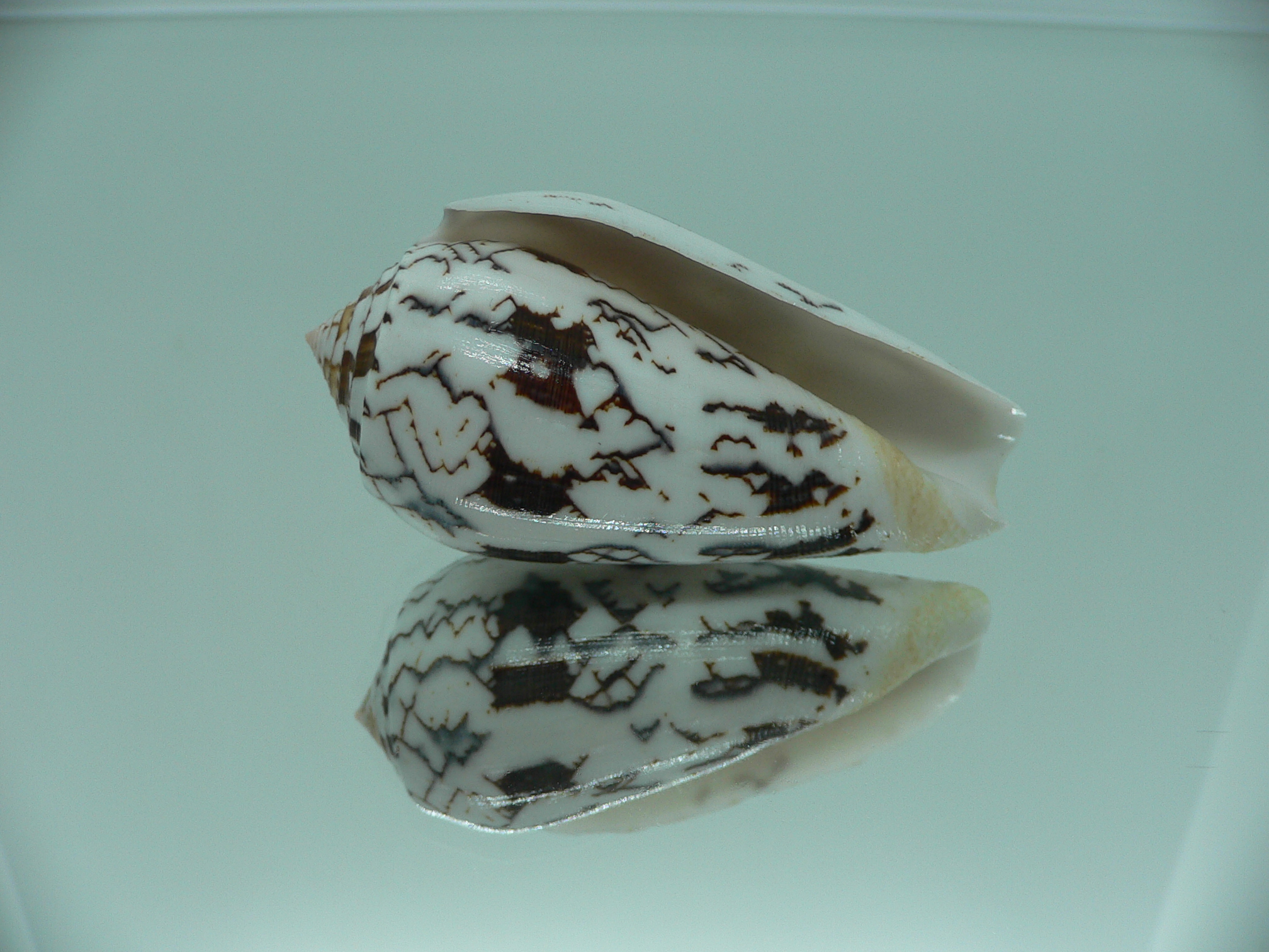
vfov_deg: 40.7
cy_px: 476
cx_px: 634
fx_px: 1283
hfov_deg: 52.6
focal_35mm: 35
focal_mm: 4.6
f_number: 2.8
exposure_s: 1/80
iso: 80
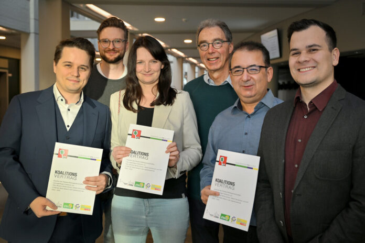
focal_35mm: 39
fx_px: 395
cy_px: 122
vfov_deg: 34.2
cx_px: 182
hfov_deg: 49.6
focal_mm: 39
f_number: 4
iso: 200
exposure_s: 1/60
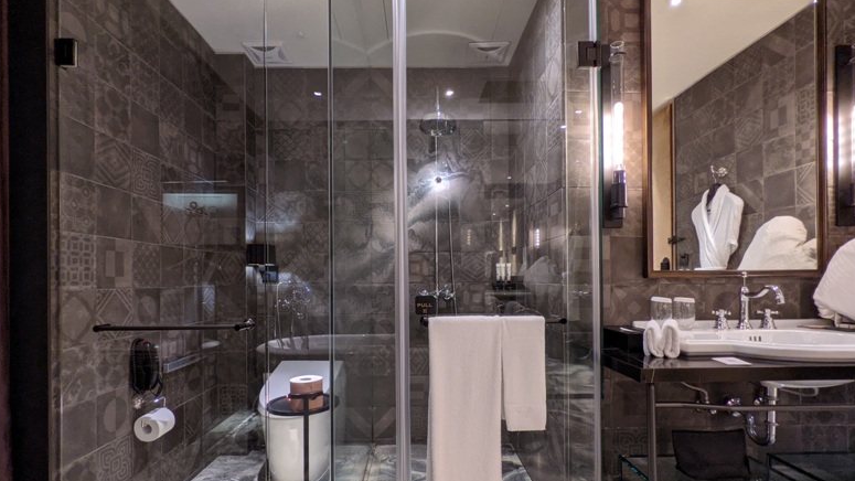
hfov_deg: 92.7
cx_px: 425
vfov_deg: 60.8
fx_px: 408
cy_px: 272
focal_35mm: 18
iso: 216
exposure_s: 1/24
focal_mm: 2.22
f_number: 2.2
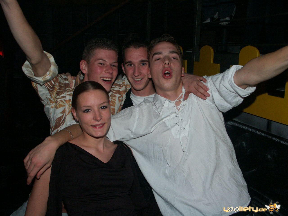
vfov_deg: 40.7
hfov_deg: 52.6
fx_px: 291
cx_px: 144
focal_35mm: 35
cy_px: 108
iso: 200
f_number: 2.8
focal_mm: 9.24
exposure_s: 1/45
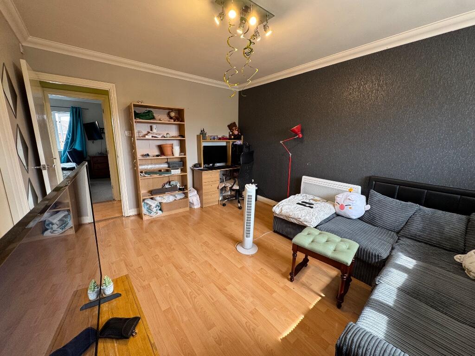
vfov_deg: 85.7
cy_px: 178
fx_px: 192
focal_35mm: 14
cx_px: 238
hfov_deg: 102.1
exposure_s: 1/99
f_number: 2.2
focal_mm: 2.22
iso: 125
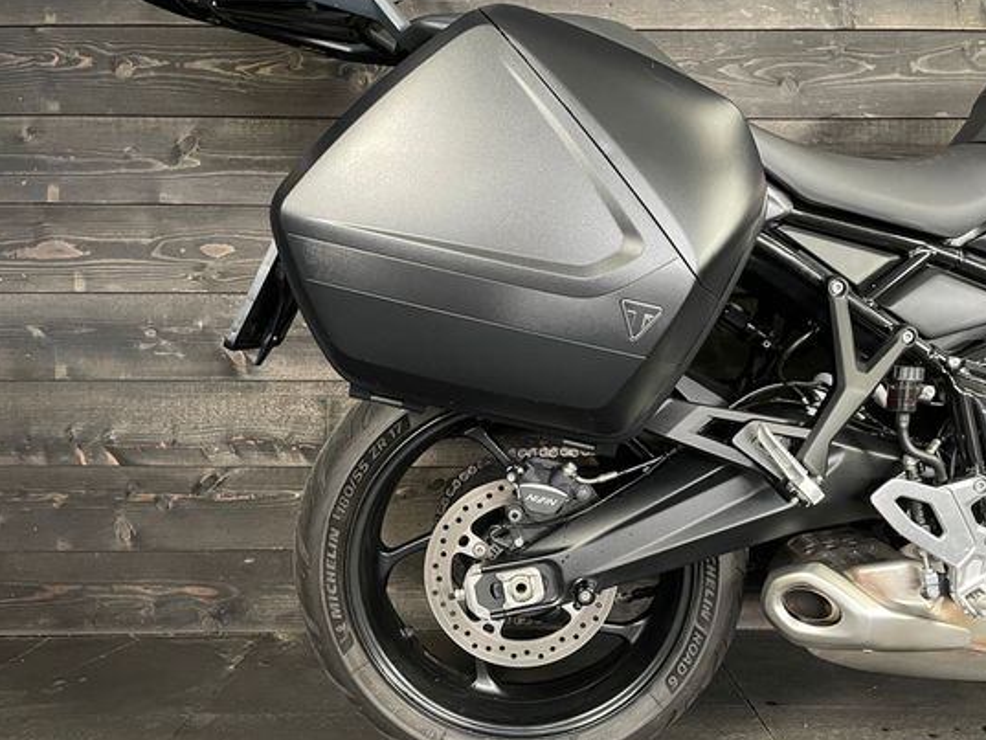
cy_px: 435
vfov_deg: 45.3
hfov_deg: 58.3
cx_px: 523
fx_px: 883
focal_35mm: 31
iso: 500
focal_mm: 4.2
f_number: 1.6
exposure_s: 1/33
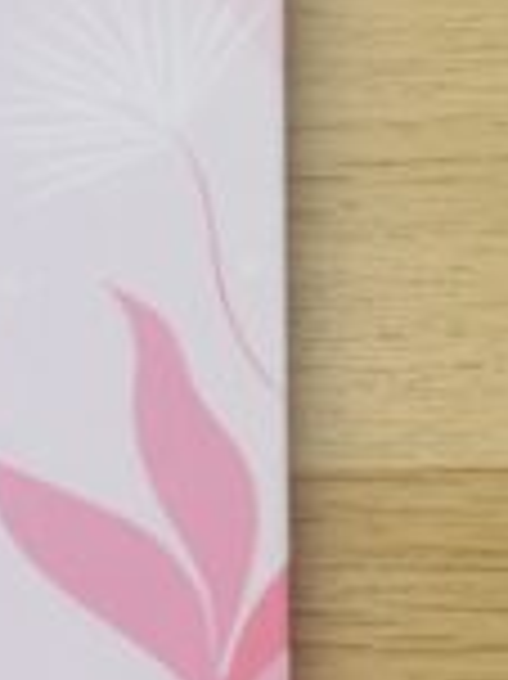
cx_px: -445
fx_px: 4154
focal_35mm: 212
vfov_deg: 9.3
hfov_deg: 6.8
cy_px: 399
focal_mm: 6.86
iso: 50
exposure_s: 1/121
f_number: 1.78
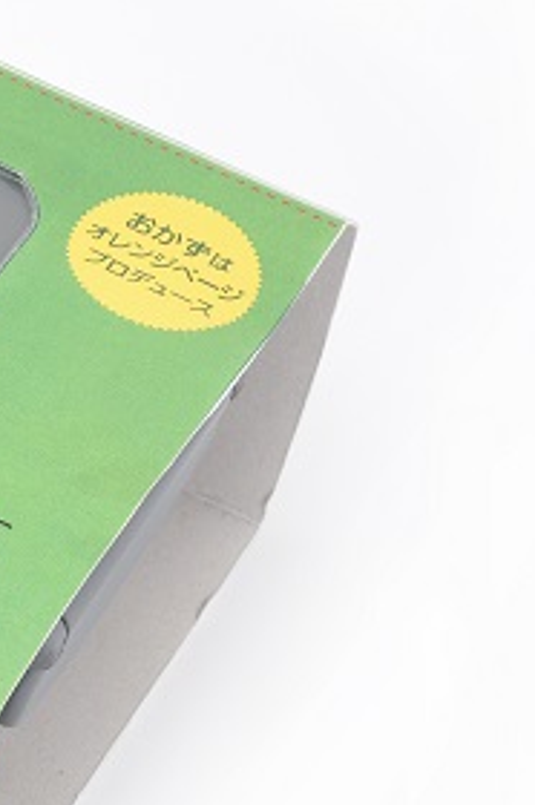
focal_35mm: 232
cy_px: 656
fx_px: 5184
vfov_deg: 8.9
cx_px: -966
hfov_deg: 5.6
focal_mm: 60
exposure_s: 1/125
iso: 160
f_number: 18
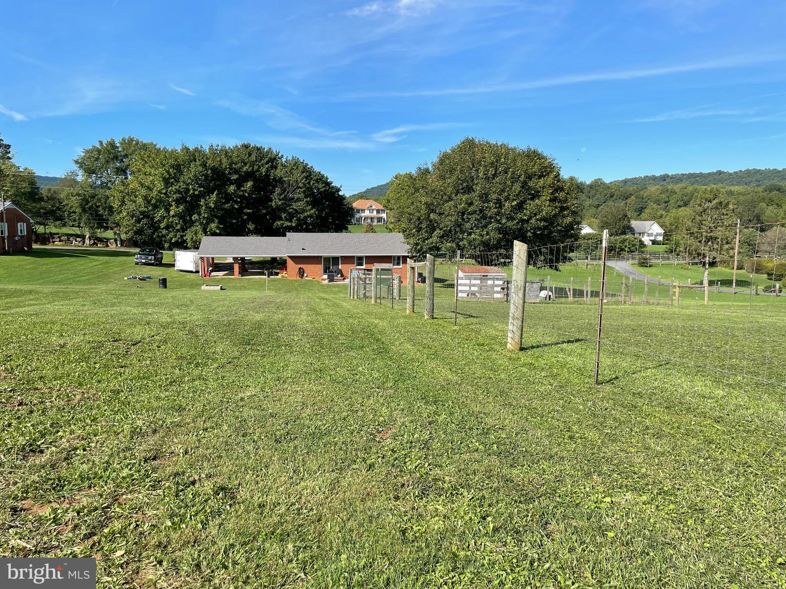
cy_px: 294
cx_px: 393
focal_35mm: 26
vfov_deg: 53.1
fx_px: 590
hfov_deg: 67.3
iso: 32
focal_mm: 4.2
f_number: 1.6
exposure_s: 1/2398
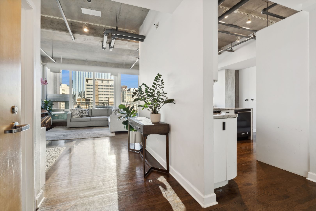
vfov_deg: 70.4
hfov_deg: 93.3
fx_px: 149
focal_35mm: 17
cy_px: 106
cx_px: 158
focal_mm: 17
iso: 320
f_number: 7.1
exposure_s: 1/200
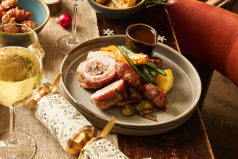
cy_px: 47
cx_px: 30
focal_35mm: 92
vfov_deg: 14.8
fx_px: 608
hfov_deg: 21.7
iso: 320
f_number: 8
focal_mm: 44
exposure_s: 1/200
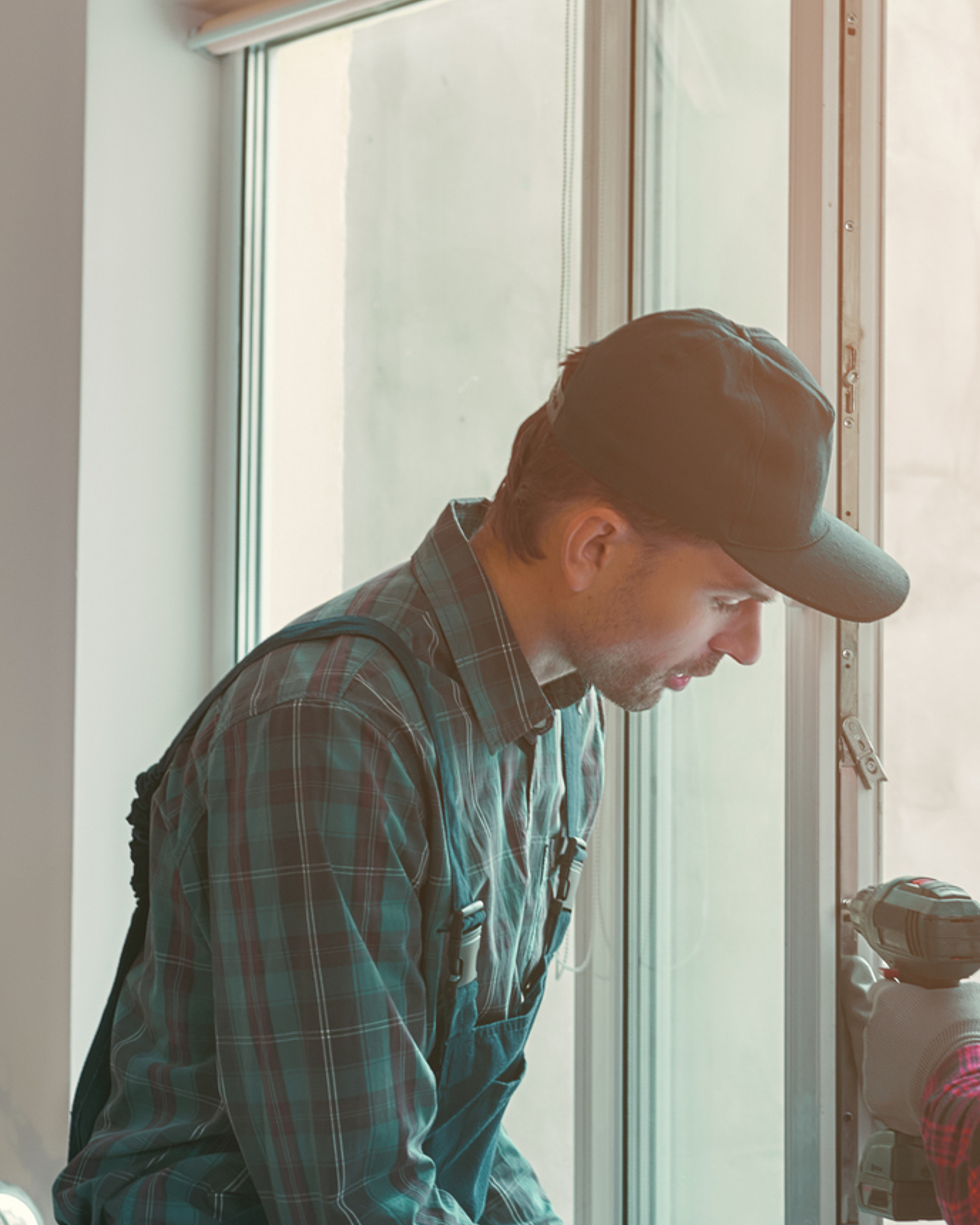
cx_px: 1028
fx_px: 2937
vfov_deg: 23.5
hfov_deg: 18.4
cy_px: 807
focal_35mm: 81
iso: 320
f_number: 4
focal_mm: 35
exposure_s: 1/13
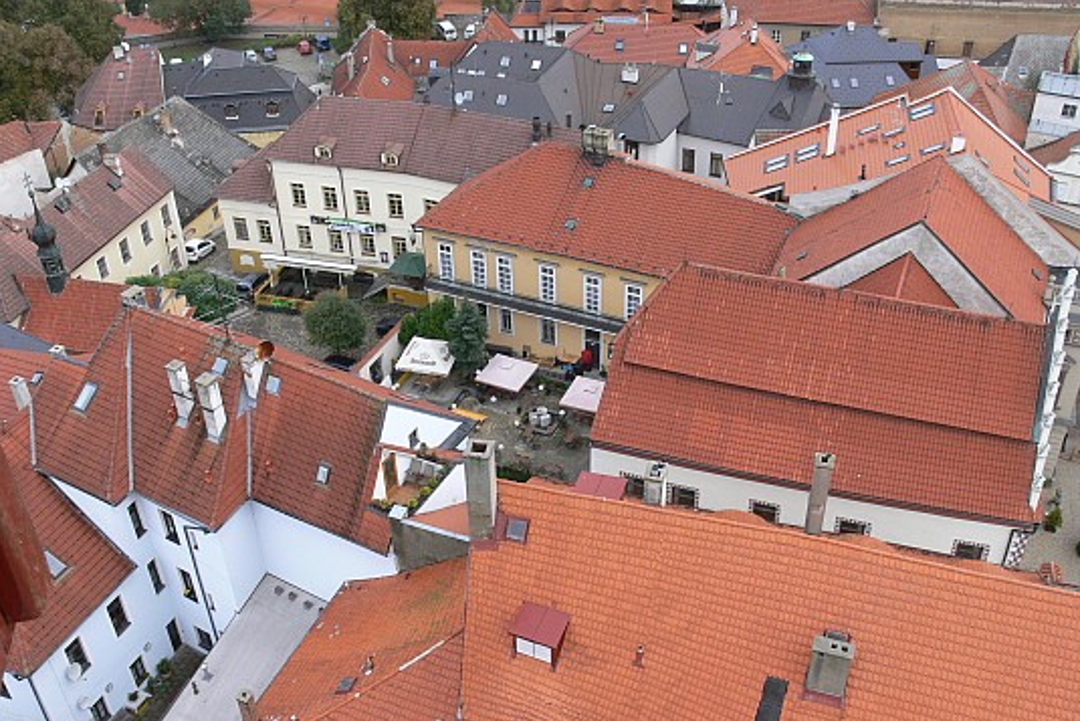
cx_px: 547
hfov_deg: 51.9
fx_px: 1110
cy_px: 378
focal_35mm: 37
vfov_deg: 36.0
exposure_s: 1/100
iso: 100
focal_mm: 7.4
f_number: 5.6
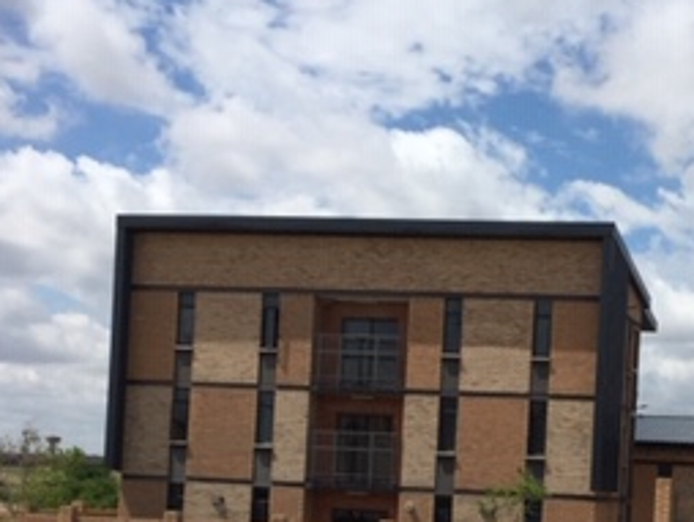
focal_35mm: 73
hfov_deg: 25.9
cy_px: 445
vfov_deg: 19.9
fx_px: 1465
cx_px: 604
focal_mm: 4.15
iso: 32
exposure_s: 1/4405
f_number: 2.2
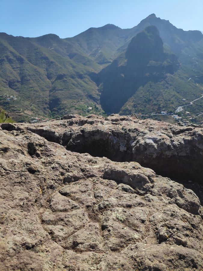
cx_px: 102
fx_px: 156
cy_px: 136
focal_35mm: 20
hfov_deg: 66.0
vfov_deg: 81.7
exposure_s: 1/1928
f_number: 1.9
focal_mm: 3.94
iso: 100
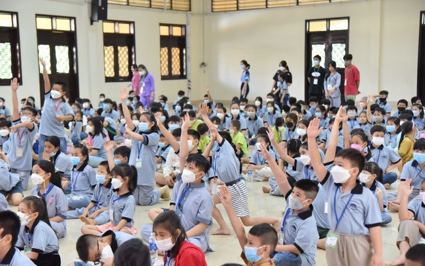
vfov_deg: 19.4
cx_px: 211
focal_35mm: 67
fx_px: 776
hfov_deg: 30.6
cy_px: 137
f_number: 4
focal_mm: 65
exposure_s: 1/125
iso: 2500
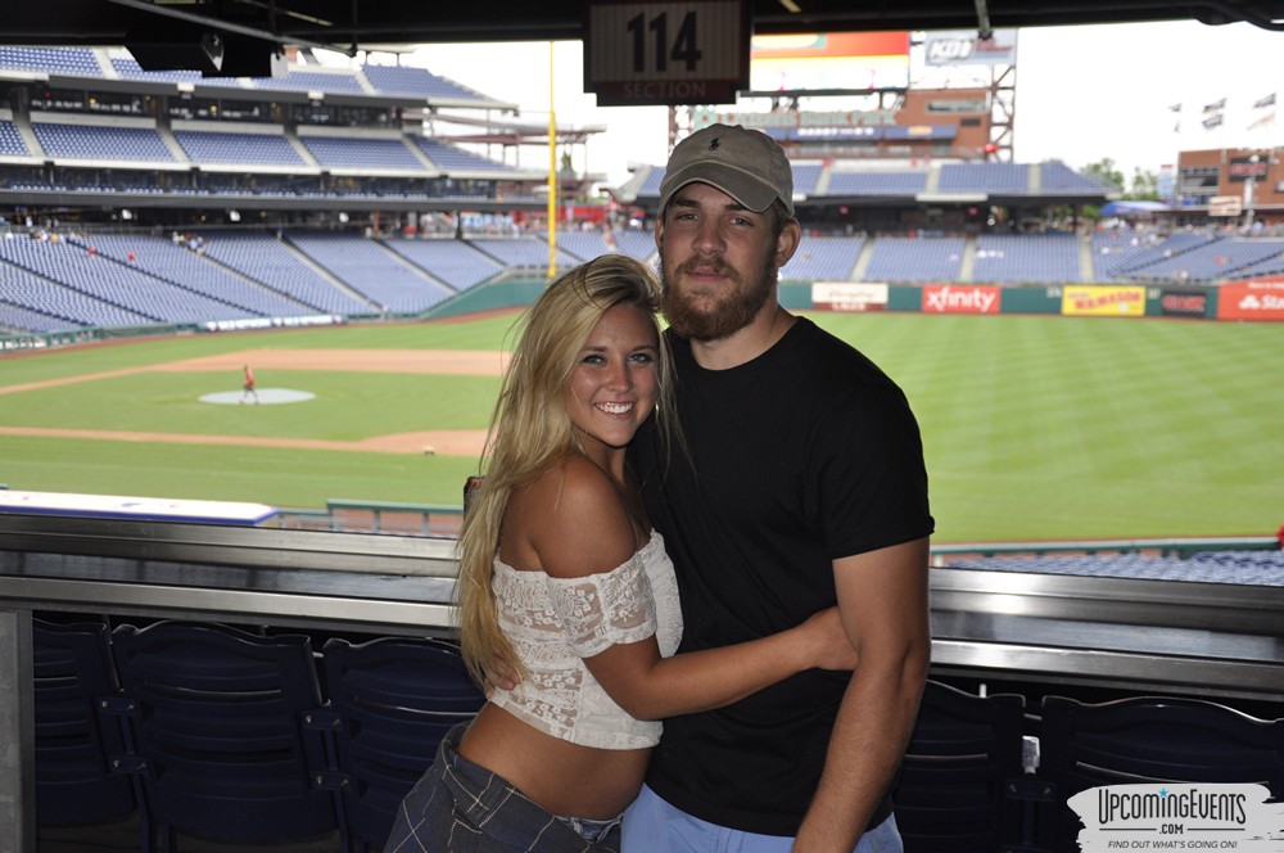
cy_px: 426
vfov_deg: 31.8
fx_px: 1496
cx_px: 642
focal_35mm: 42
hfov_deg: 46.5
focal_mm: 28
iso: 400
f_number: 4
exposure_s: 1/100
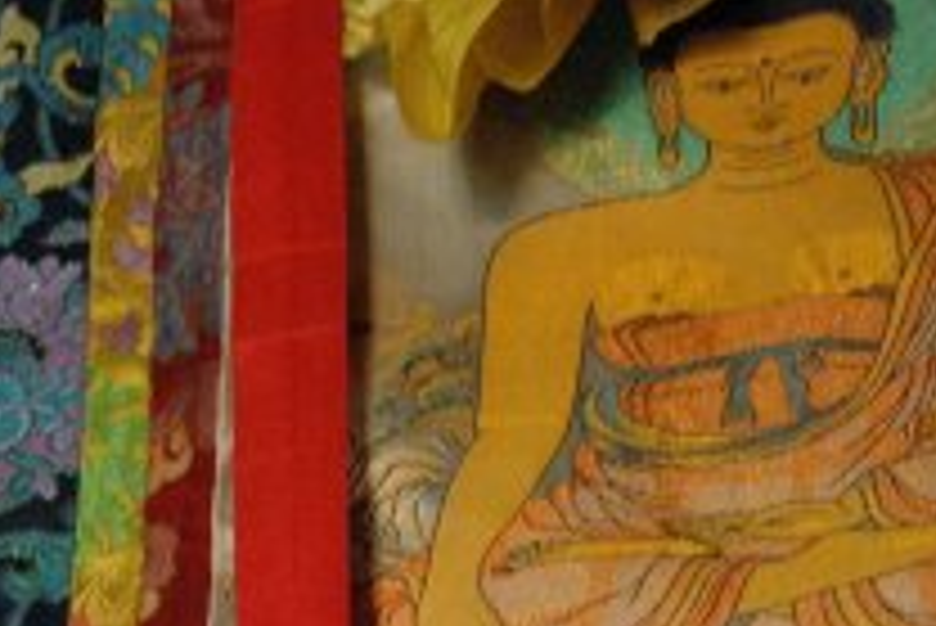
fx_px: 6738
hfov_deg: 7.9
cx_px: -68
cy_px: 356
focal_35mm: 259
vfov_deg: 5.3
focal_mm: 50
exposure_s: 1/15
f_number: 4.5
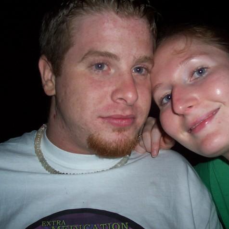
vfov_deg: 38.3
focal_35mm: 44
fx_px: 329
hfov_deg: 38.1
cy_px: 115
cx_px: 146
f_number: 2.8
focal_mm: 5.6
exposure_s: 1/60
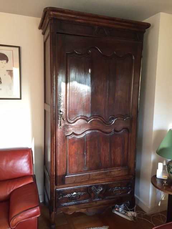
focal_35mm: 29
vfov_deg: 61.7
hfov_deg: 48.2
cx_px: 86
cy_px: 114
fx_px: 192
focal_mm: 4.15
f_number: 2.2
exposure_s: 1/33
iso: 100
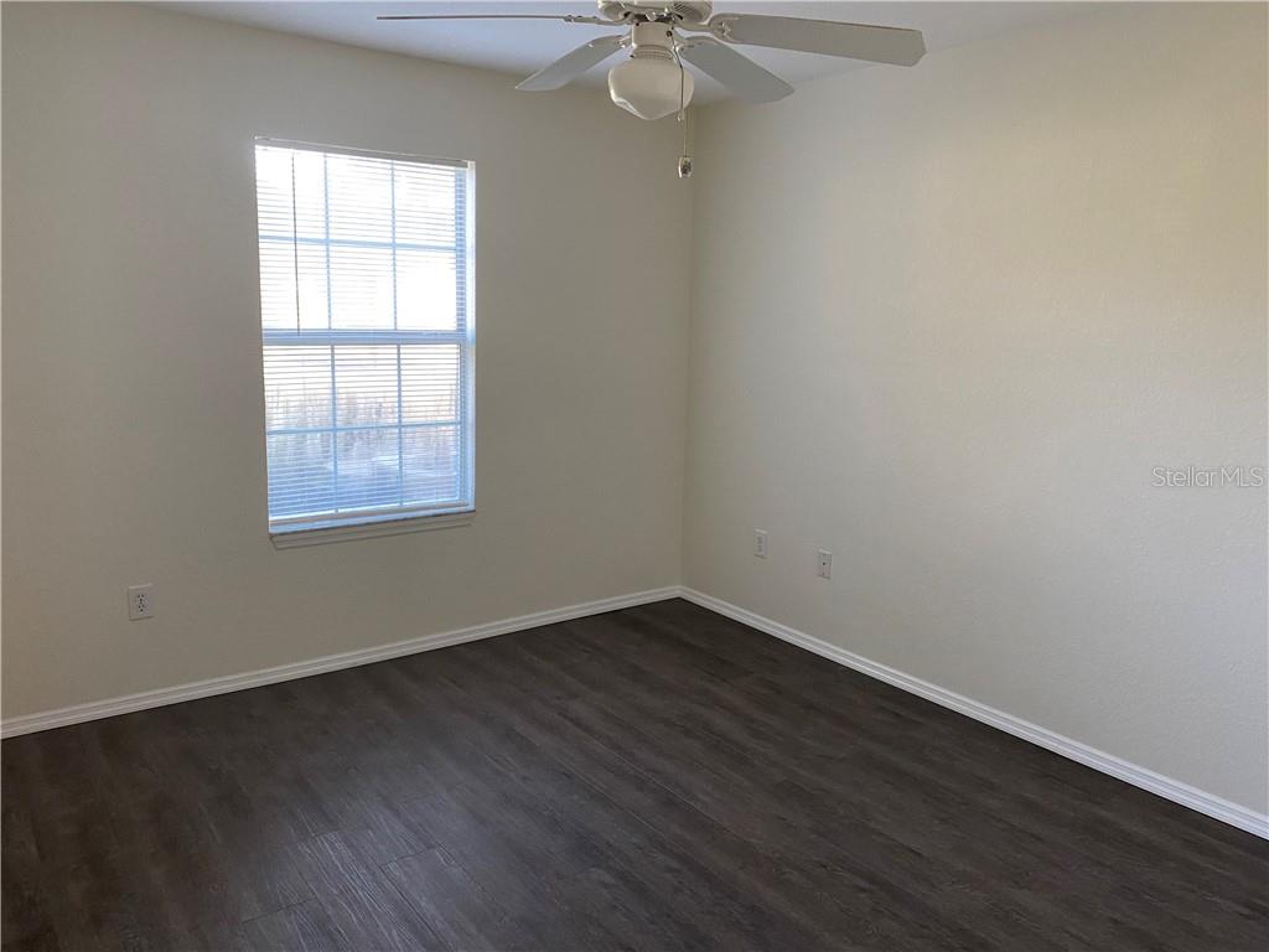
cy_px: 476
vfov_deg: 53.1
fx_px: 953
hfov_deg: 67.3
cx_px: 634
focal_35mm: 26
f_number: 1.8
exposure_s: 1/60
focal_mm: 4.25
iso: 160
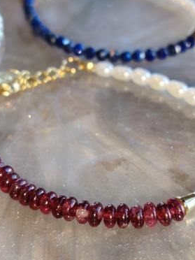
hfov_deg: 18.9
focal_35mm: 78
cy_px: 129
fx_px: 586
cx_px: 98
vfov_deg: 25.0
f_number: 1.75
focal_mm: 5.25
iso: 303
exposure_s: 1/33.3
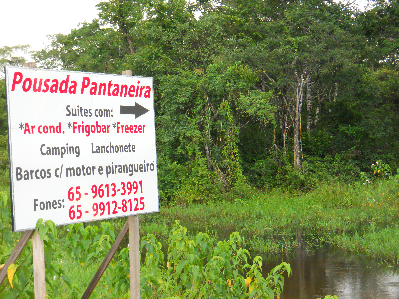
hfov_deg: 26.3
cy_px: 150
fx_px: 853
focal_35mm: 74
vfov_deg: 19.9
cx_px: 200
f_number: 4.4
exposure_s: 1/250
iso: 250
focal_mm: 13.2
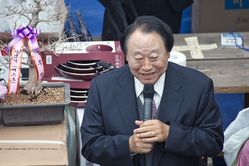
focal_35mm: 500
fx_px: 3458
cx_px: 124
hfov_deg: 4.1
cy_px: 83
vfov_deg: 2.7
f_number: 6.3
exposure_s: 1/500
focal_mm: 500
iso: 400
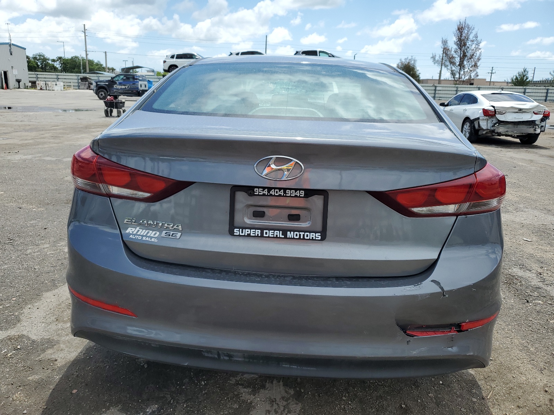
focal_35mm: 26
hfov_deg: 67.3
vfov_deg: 53.1
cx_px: 277
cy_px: 208
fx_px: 416
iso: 50
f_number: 1.5
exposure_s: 1/3333
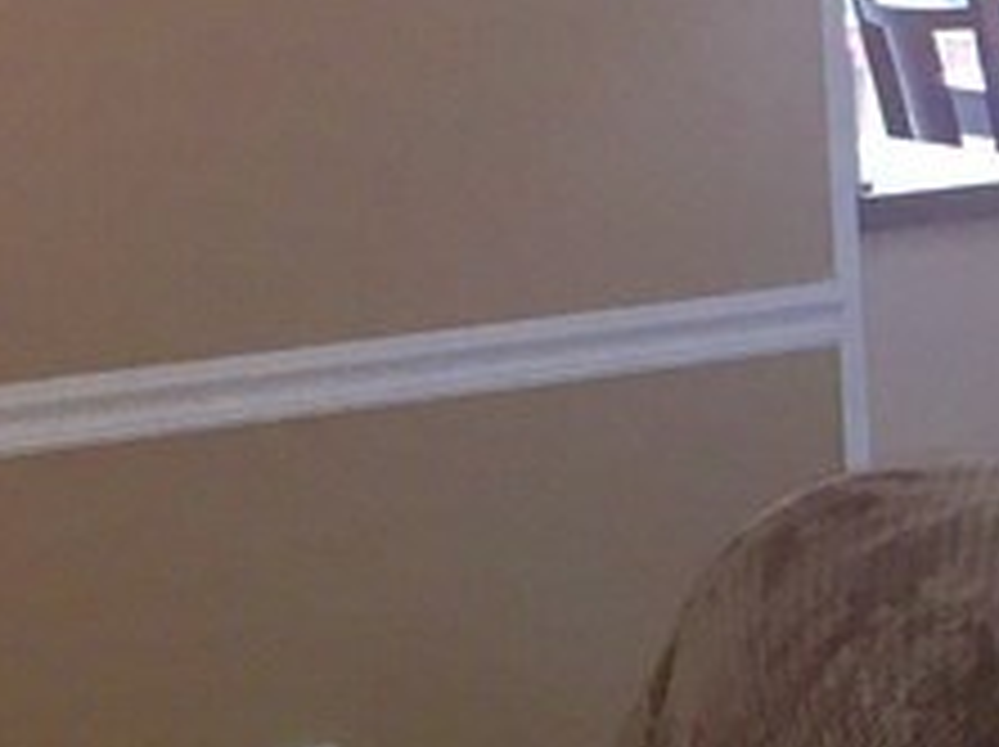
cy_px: 135
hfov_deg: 13.1
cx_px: 1899
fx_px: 3863
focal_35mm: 134
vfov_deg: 11.0
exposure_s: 1/30
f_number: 2.2
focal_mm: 4.15
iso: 100
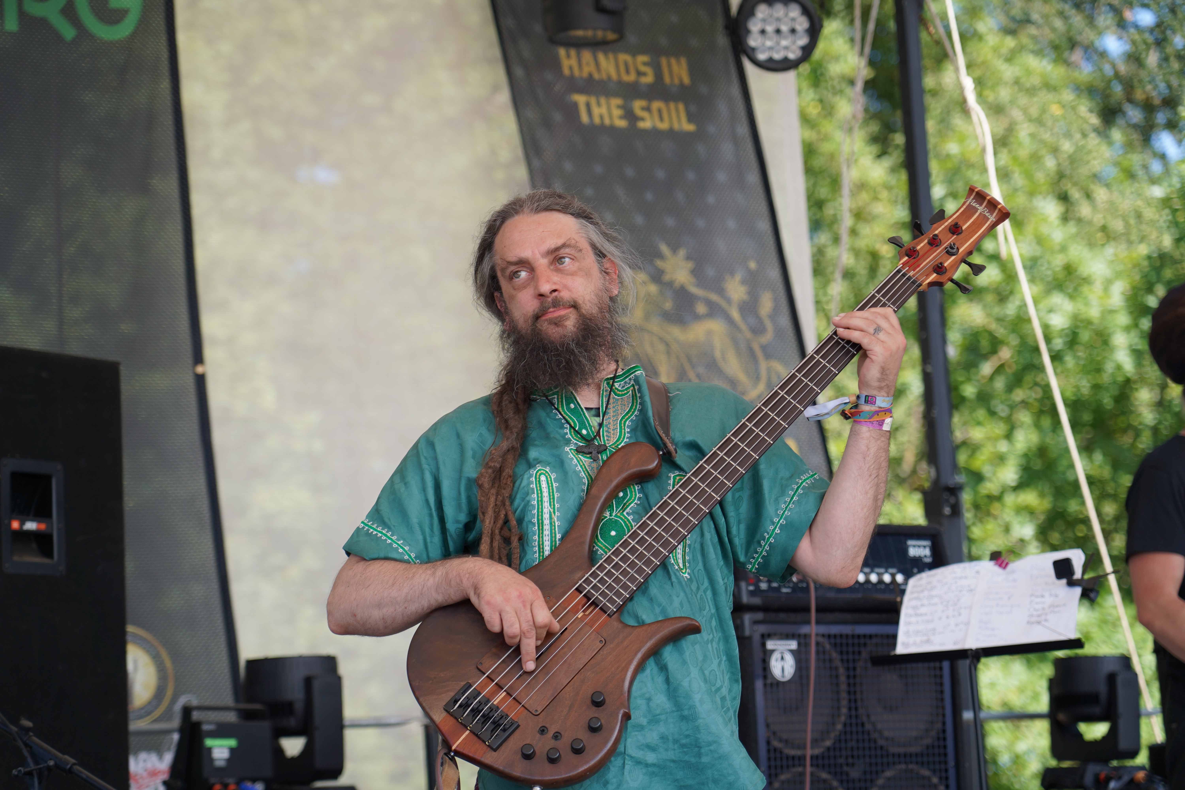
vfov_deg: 13.0
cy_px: 395
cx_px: 592
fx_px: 3456
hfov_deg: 19.5
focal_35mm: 105
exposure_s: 1/250
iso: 100
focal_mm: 105
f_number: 4
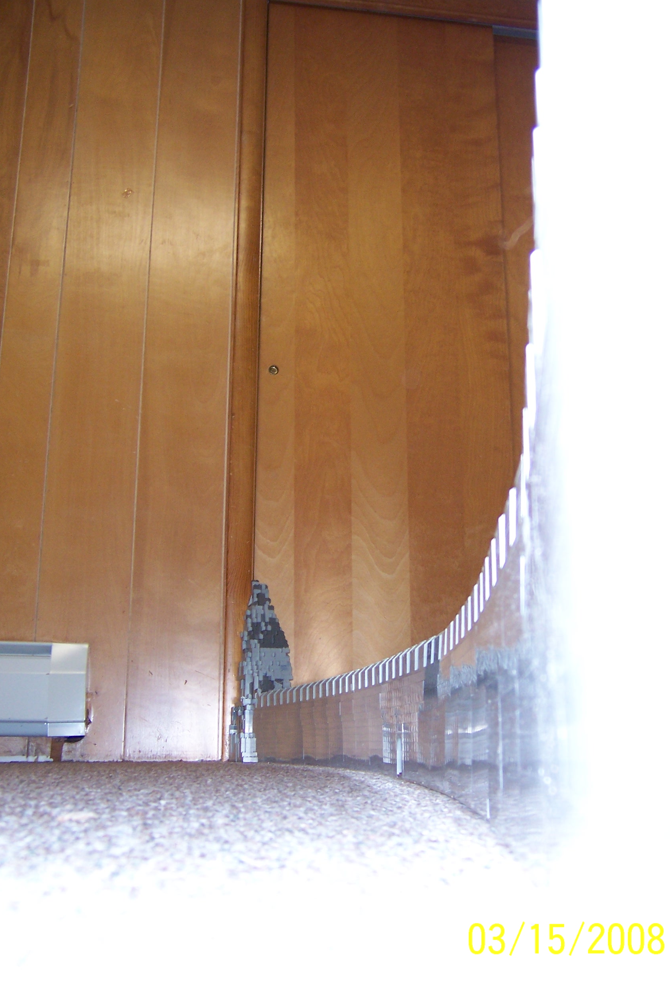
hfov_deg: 37.8
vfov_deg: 54.4
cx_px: 368
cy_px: 498
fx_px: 977
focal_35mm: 35
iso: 140
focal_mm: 5.5
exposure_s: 1/60
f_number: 2.8
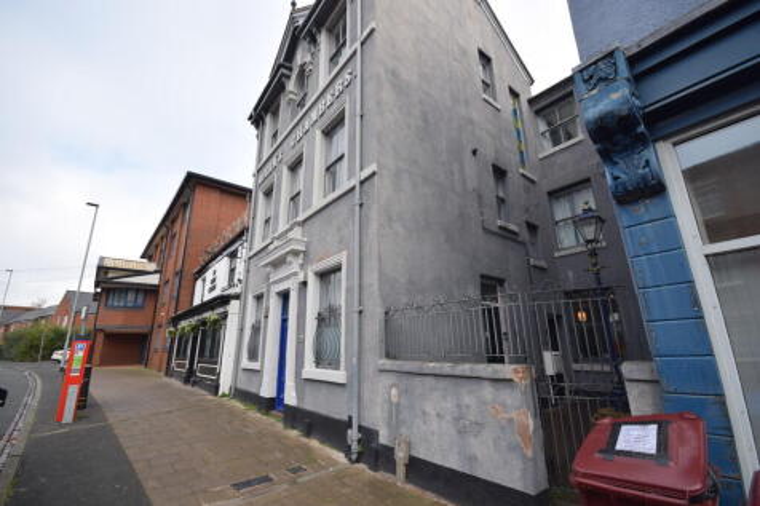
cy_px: 253
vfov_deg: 77.3
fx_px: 317
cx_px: 380
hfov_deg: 100.4
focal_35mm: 15
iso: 280
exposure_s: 1/250
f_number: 8
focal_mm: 10
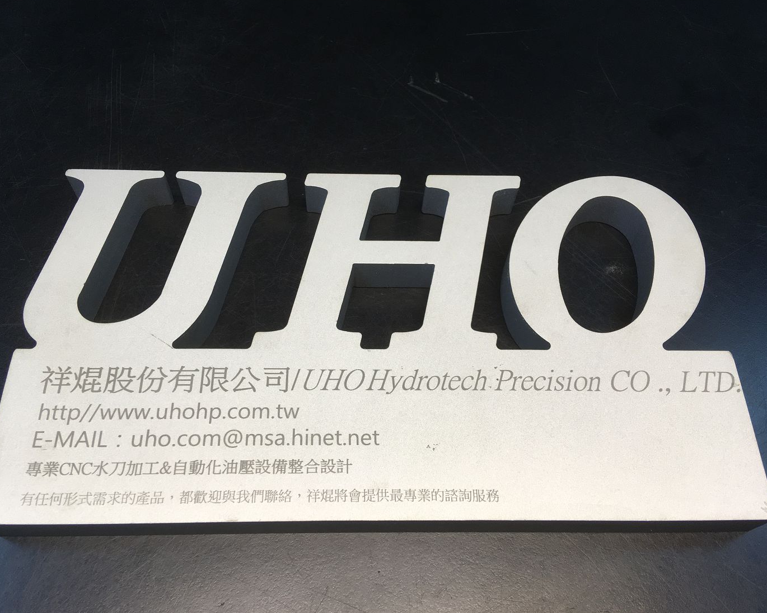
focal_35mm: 31
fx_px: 704
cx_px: 371
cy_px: 306
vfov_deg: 47.1
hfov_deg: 57.2
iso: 40
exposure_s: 1/120
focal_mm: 4.15
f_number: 2.2
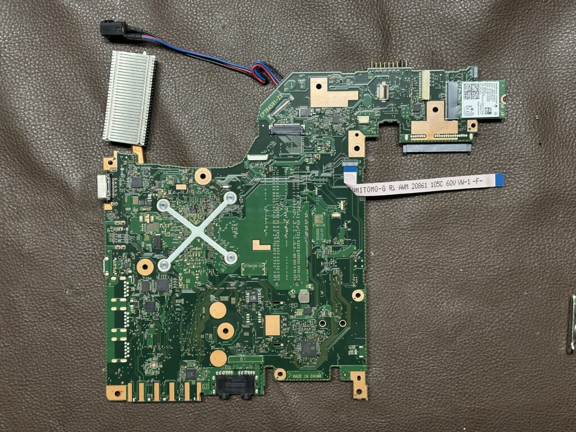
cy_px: 216
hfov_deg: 39.7
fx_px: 799
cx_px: 288
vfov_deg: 30.3
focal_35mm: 48
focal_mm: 6.86
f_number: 1.78
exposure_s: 1/33
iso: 200
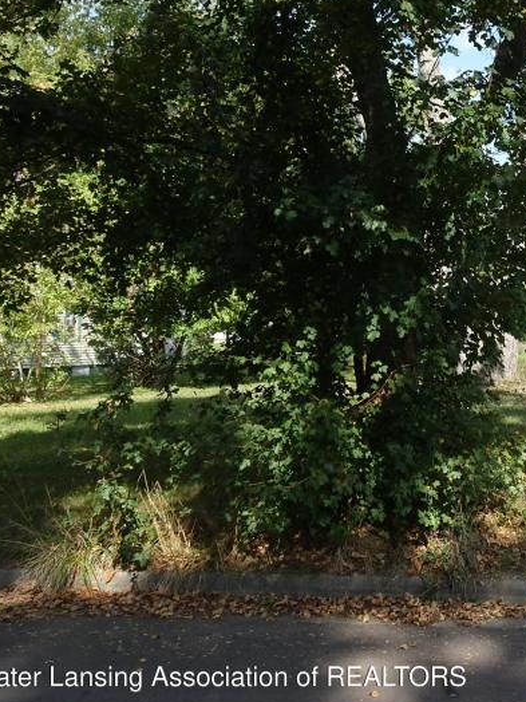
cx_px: 523
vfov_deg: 42.4
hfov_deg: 30.6
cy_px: 238
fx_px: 891
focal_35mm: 44
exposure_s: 1/160
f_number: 5
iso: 80
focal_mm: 4.1
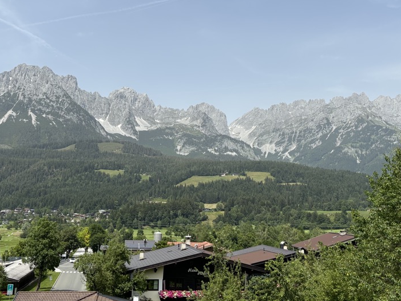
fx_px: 440
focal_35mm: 38
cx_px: 176
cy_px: 135
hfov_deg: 48.9
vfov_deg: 37.7
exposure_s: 1/2857
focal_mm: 5.96
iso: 50
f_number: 1.6
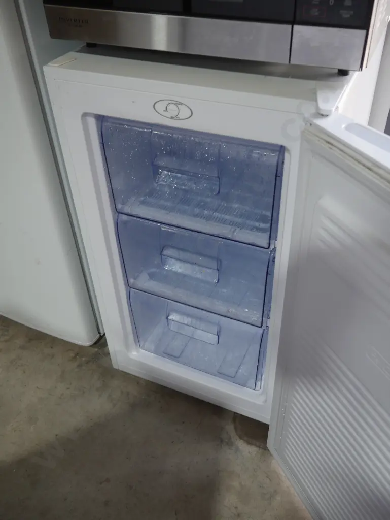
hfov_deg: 44.2
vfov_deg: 56.8
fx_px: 480
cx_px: 195
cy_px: 260
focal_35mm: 32
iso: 200
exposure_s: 1/100
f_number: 3.6
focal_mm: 16
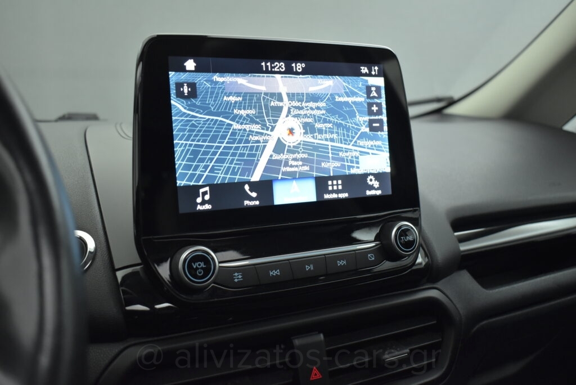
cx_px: 288
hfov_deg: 55.1
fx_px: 552
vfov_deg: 38.4
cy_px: 192
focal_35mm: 34
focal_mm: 23
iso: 1600
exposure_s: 1/100
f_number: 3.8
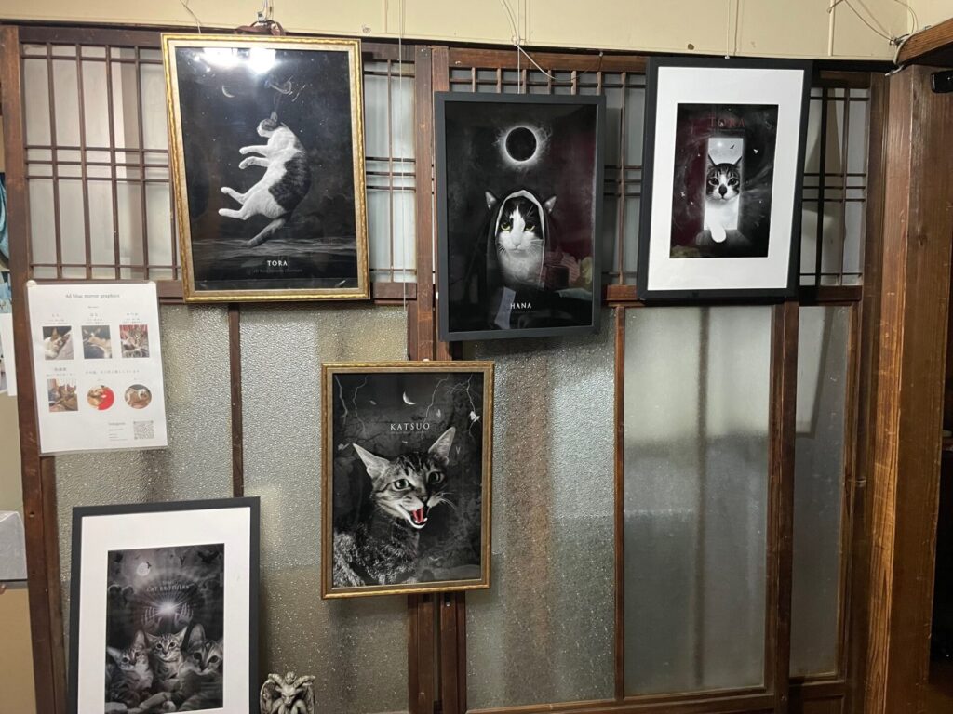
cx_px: 476
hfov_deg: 67.3
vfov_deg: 53.1
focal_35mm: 26
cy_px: 357
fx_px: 716
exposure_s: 1/60
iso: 400
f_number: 1.6
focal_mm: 4.2
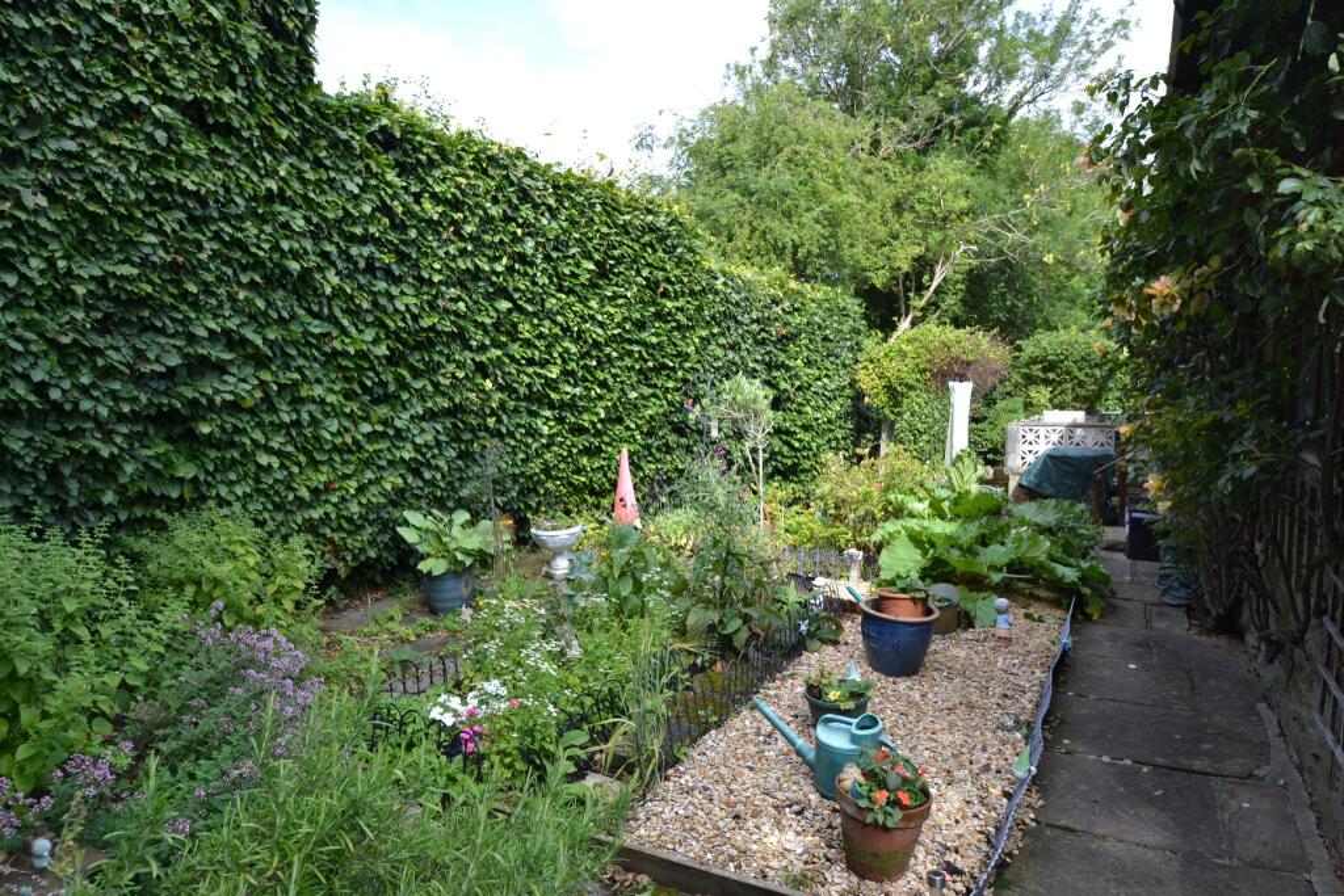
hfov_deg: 81.2
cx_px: 672
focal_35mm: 21
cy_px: 448
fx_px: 784
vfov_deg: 59.5
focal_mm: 14
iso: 100
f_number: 5.6
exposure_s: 1/125
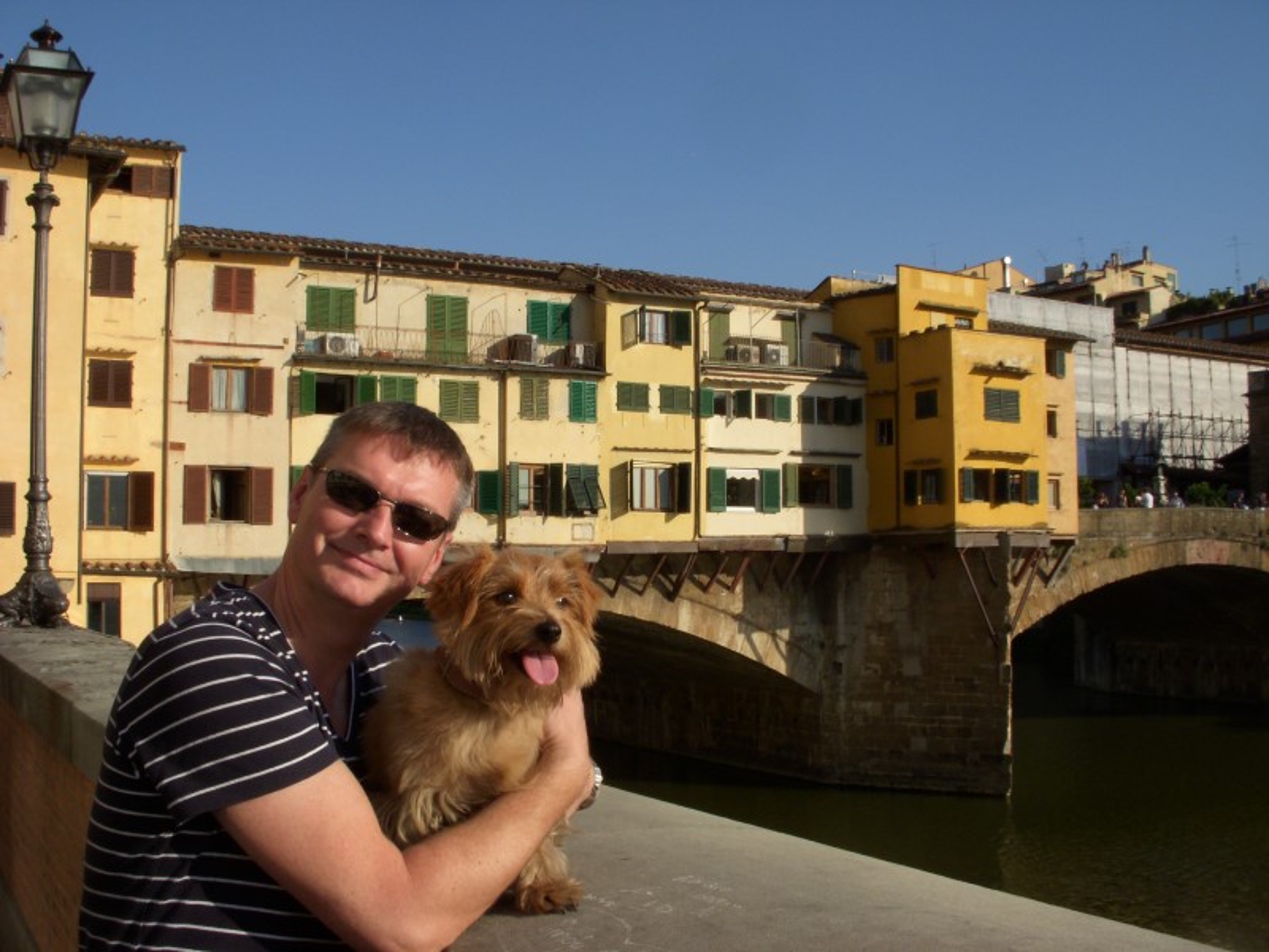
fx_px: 1393
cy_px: 476
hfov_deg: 49.0
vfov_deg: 37.7
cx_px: 634
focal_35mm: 38
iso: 100
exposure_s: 1/400
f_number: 6.6
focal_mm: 6.3
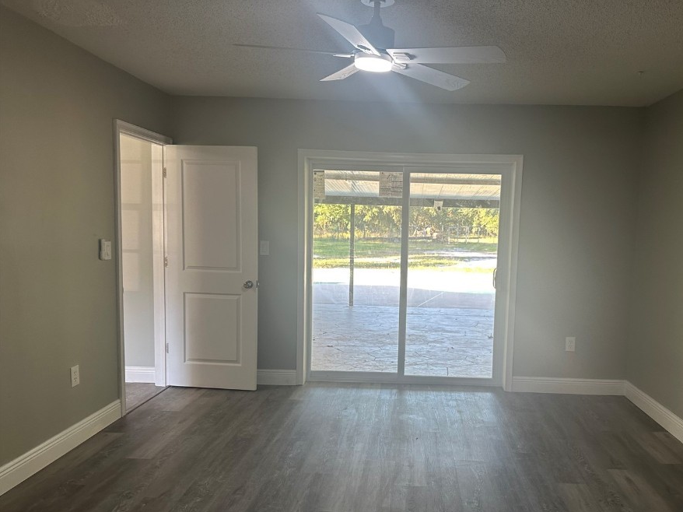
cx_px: 397
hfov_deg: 63.1
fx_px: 552
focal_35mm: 28
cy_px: 285
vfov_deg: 49.6
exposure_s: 1/120
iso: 125
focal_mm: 6.86
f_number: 1.78
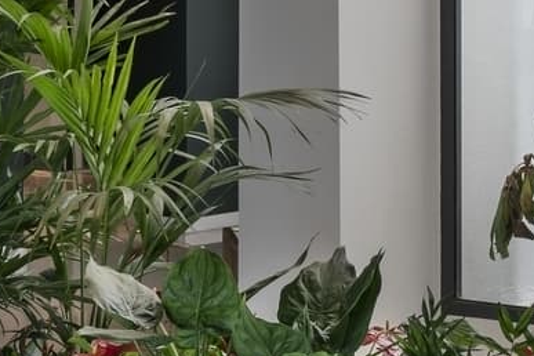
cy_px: -75
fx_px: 1839
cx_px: 940
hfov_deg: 14.6
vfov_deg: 10.9
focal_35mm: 124
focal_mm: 24
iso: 100
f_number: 14
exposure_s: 1/6
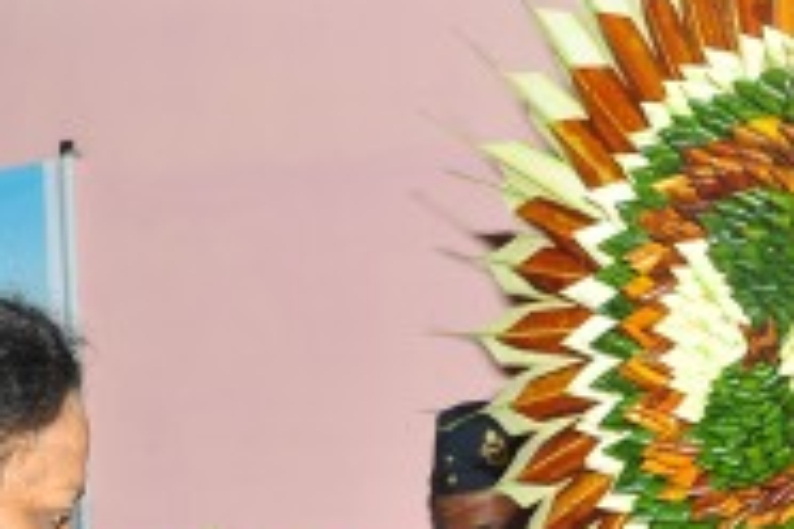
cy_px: 623
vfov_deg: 15.2
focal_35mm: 87
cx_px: -60
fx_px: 1919
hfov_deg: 22.2
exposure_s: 1/160
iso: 320
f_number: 5.6
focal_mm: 18
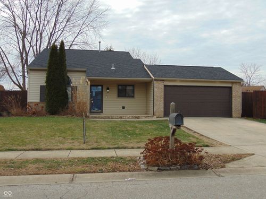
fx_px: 269
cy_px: 100
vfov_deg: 40.7
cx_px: 133
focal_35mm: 35
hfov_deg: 52.6
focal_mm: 6.3
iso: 80
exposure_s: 1/500
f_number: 3.2
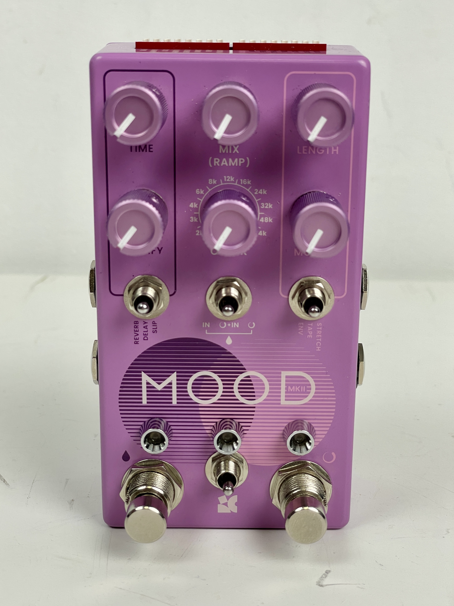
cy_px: 303
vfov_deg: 36.8
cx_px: 227
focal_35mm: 52
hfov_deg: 28.0
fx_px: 909
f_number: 2
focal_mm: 6
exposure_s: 1/100
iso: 80
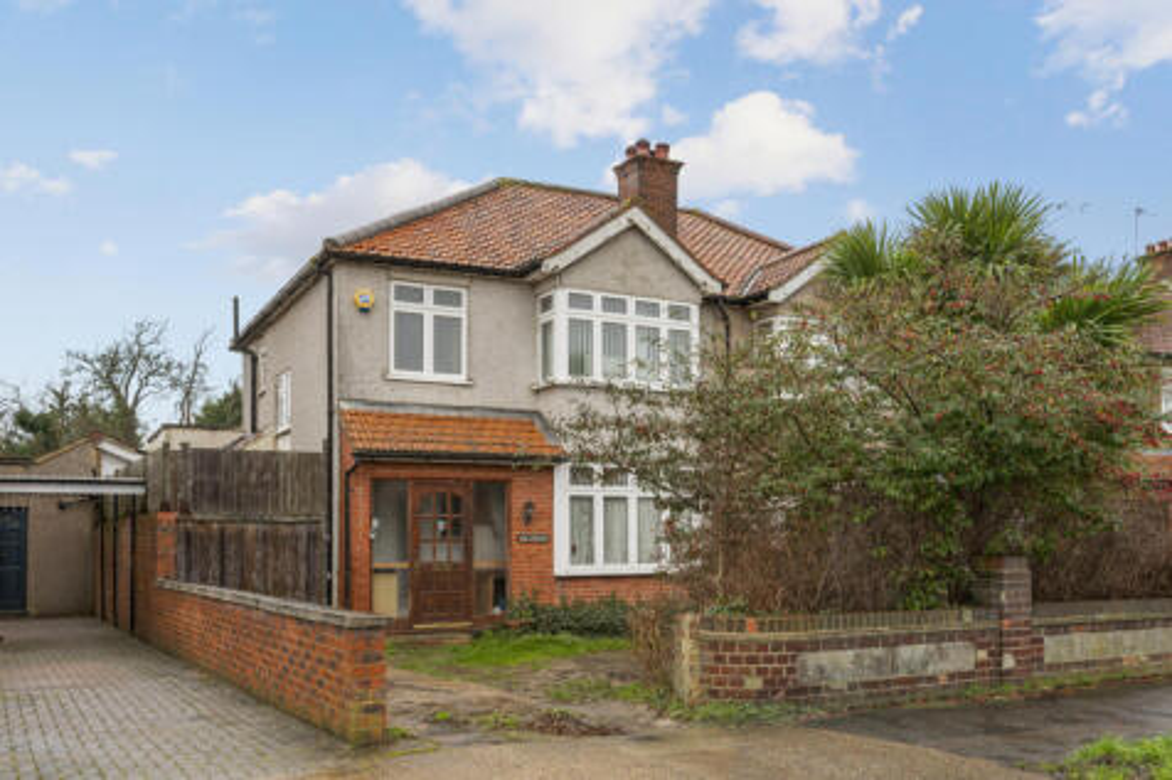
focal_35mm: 27
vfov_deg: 47.9
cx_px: 586
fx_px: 879
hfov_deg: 67.4
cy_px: 390
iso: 400
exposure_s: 1/160
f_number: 8
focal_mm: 27
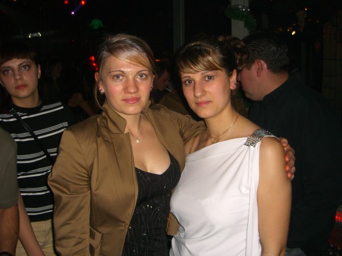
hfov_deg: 49.0
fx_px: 375
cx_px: 171
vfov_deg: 37.7
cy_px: 128
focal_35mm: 38
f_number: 2.8
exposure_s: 1/60
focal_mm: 7.9
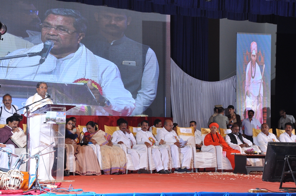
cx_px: 148
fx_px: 924
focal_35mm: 112
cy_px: 98
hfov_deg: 18.2
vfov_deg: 12.1
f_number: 10
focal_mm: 75
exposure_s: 1/125
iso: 640
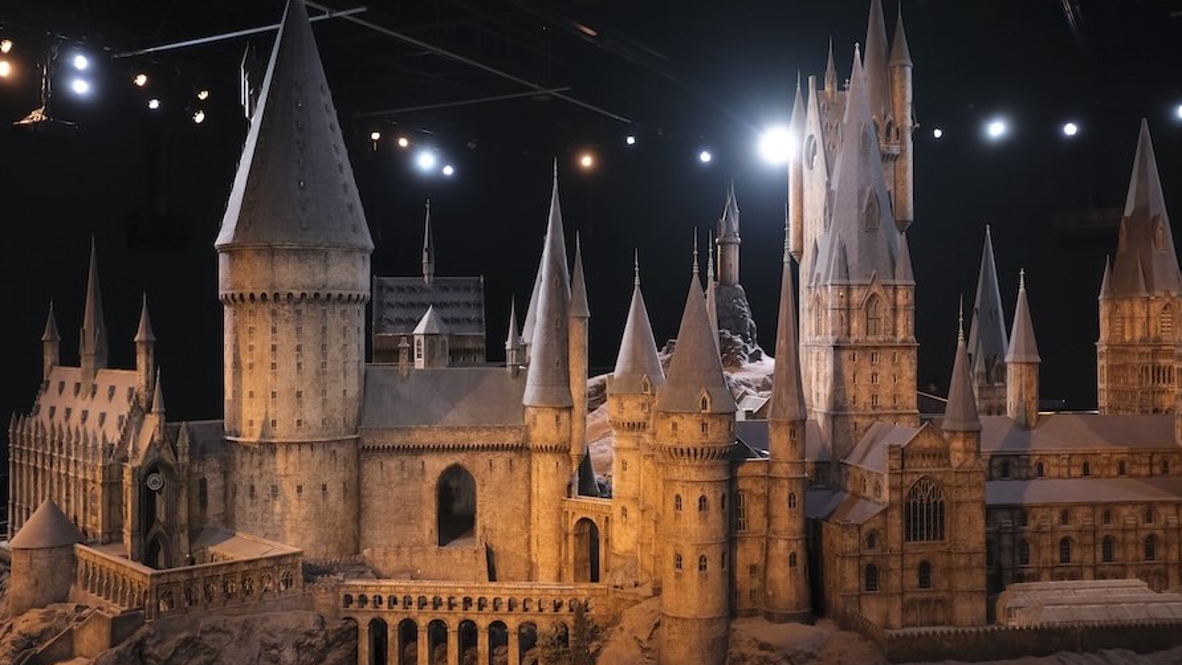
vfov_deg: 32.0
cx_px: 587
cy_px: 327
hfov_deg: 54.0
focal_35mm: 37
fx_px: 1160
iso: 1600
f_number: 2
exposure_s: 1/38
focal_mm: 23
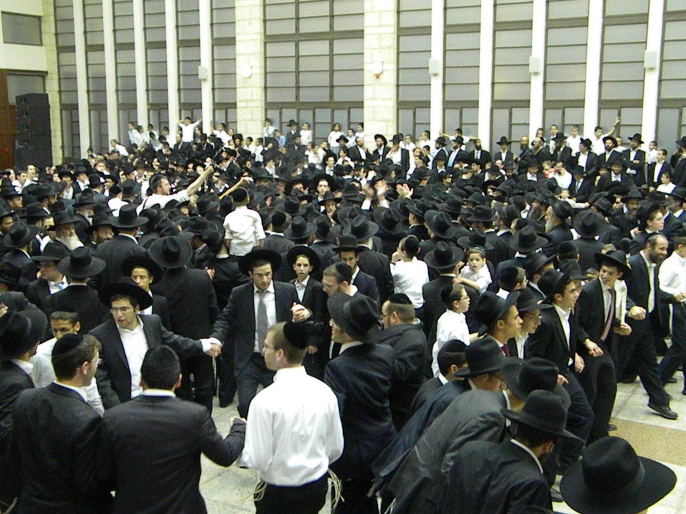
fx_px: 813
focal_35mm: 41
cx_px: 343
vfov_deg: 35.1
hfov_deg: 45.8
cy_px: 257
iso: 1933
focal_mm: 7.3
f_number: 3.8
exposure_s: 1/62.8
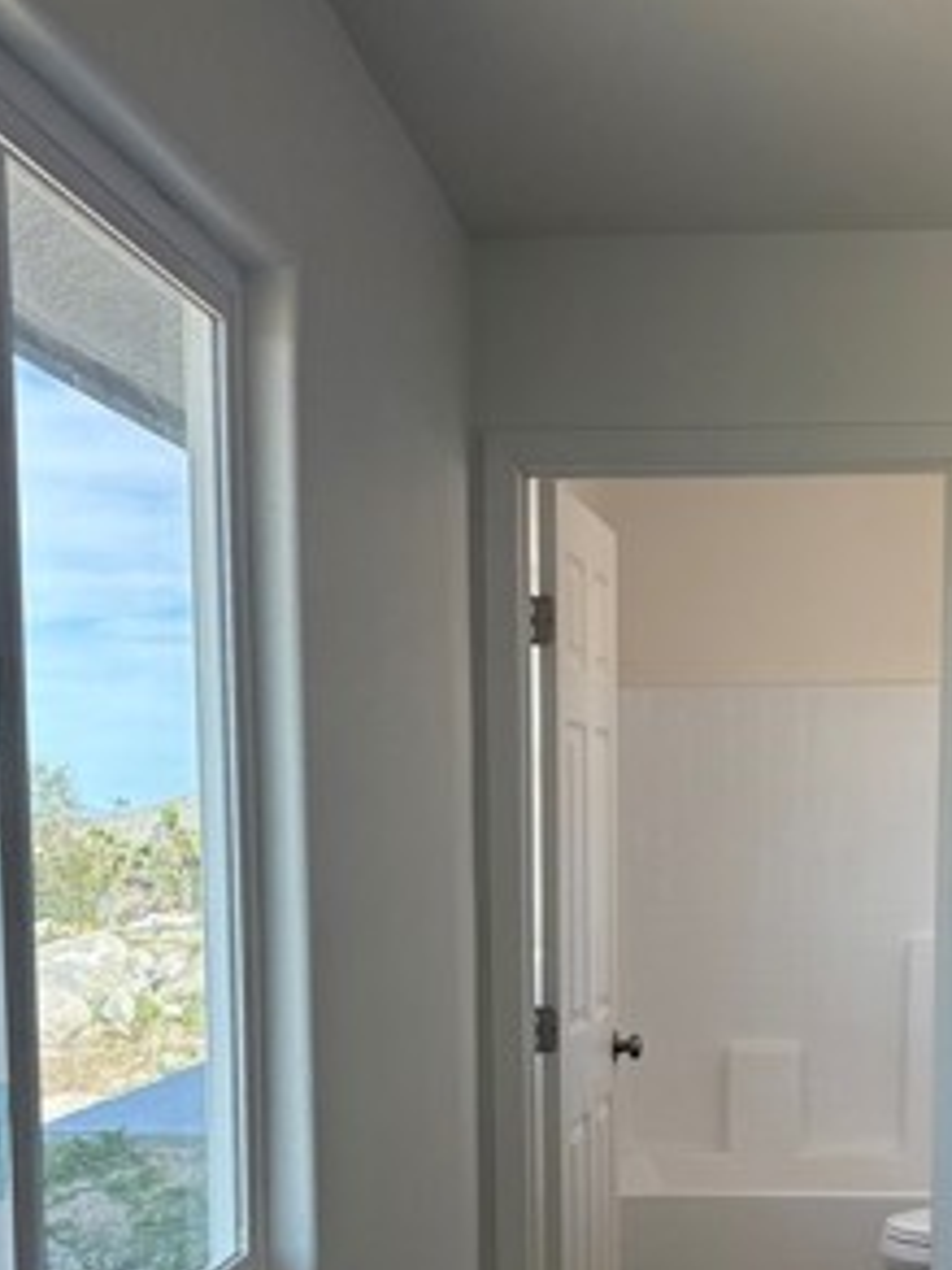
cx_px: 643
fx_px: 2090
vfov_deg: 32.5
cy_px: 1074
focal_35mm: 57
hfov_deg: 25.5
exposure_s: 1/220
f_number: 1.6
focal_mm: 5.96
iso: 64
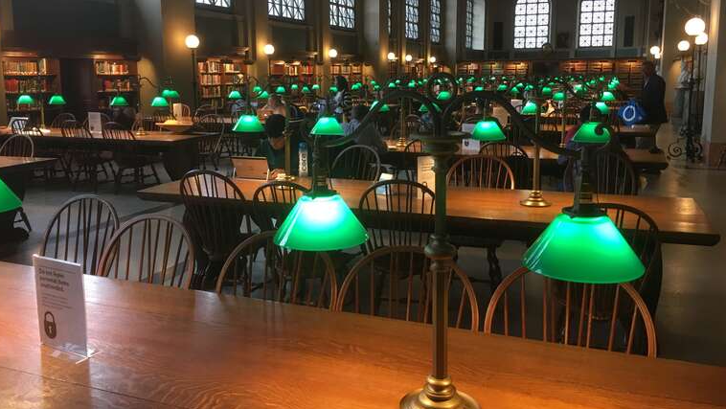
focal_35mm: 32
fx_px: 616
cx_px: 359
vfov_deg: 36.6
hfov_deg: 61.0
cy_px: 168
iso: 80
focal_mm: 4.15
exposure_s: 1/30
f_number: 2.2
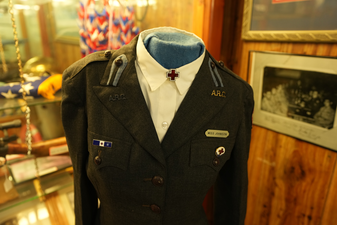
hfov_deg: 69.4
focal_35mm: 26
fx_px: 243
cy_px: 112
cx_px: 168
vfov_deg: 49.6
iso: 1250
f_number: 2.8
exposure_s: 1/30
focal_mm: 26
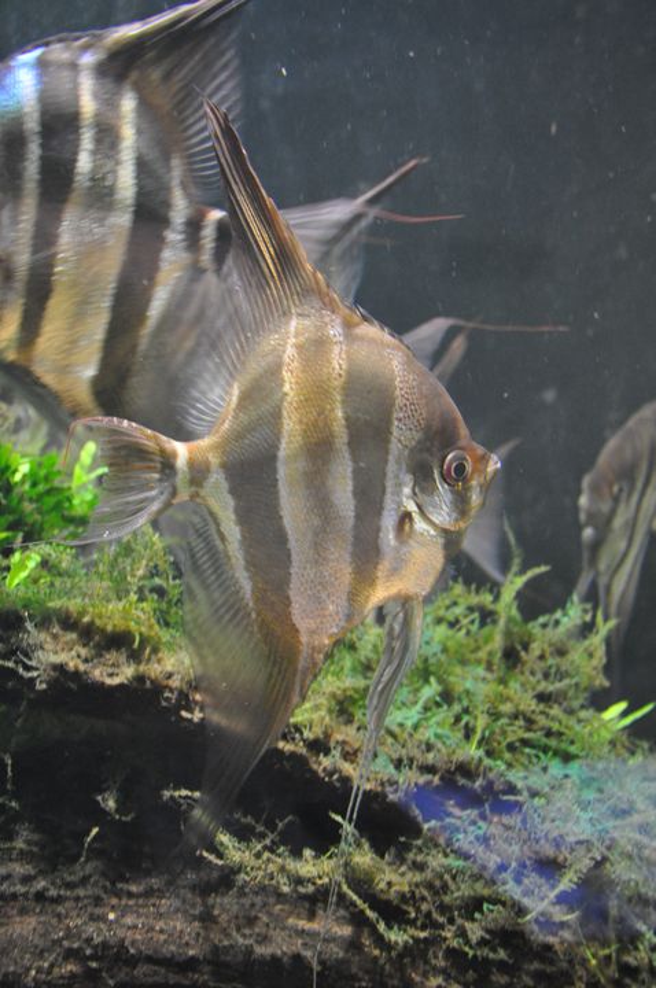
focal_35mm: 42
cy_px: 494
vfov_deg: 46.5
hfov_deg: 31.8
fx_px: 1151
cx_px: 328
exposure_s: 1/30
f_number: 4
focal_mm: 28
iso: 1600
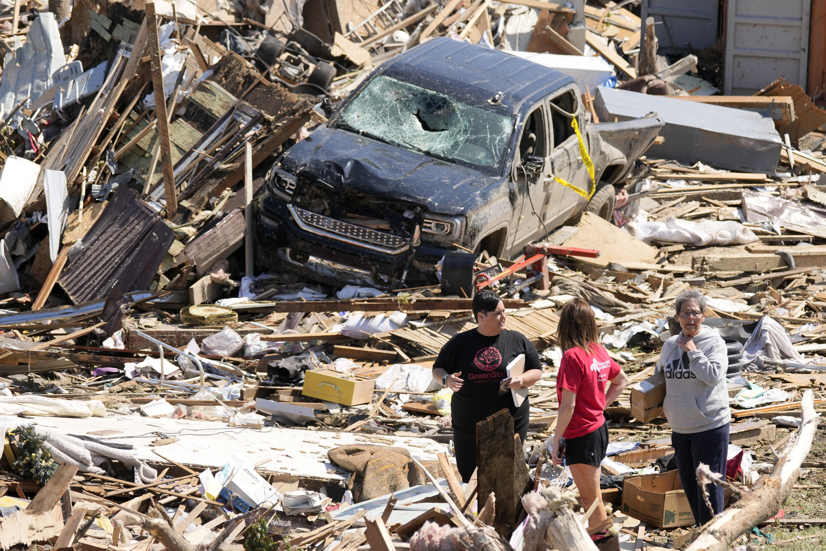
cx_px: 413
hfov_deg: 9.8
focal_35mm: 210
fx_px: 4818
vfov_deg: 6.5
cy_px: 276
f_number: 5.6
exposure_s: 1/1600
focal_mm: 140
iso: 400
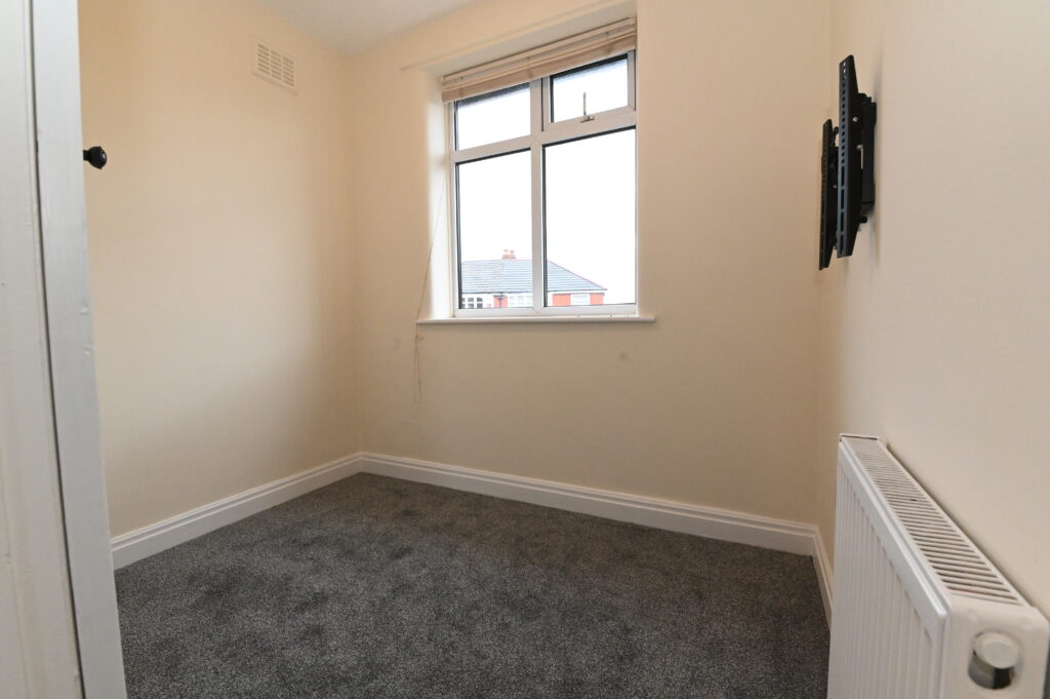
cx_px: 525
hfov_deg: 100.4
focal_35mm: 15
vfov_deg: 77.2
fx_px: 437
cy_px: 350
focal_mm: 15
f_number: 10
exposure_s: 1/200
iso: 6400
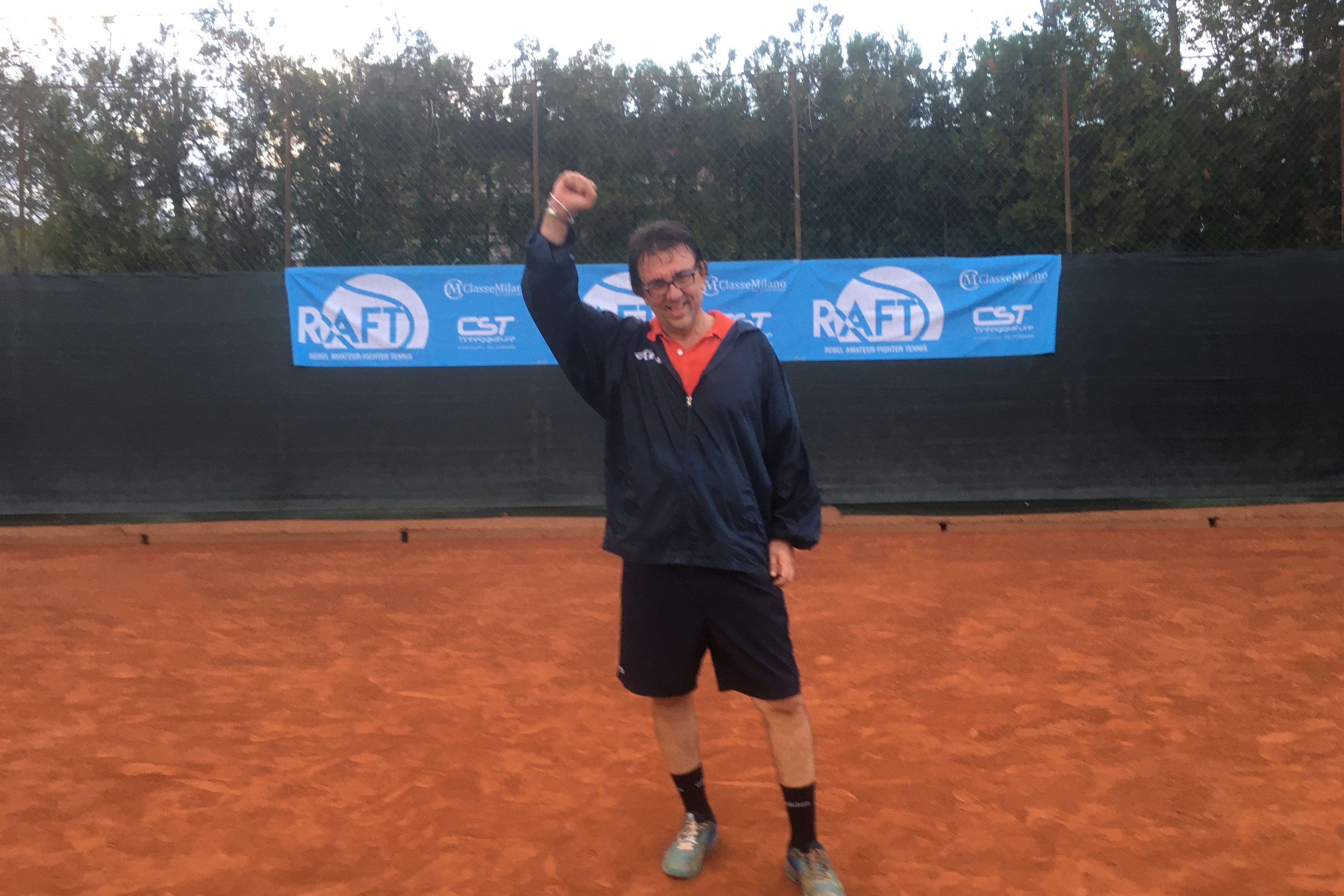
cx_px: 686
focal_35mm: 31
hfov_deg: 60.3
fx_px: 1157
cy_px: 463
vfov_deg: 42.3
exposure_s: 1/33
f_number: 2.2
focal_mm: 4.15
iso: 25
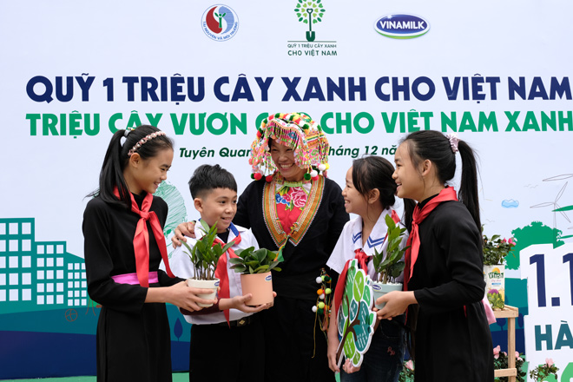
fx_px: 573
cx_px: 286
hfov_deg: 53.1
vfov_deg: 36.9
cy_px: 191
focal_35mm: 36
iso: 500
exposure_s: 1/60
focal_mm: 24.2
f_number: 5.6
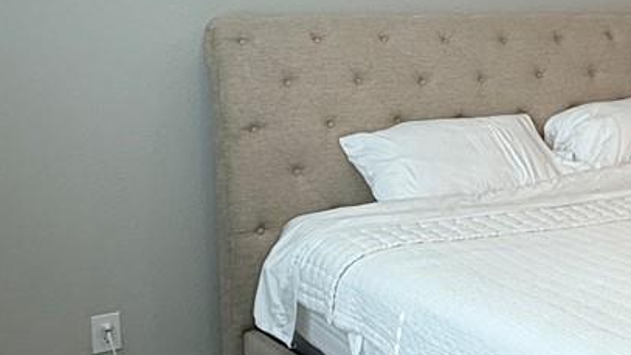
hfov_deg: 28.8
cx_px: 811
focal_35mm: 60
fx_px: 1004
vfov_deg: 19.9
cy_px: 91
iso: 64
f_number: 2.2
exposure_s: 1/120
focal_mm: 2.22
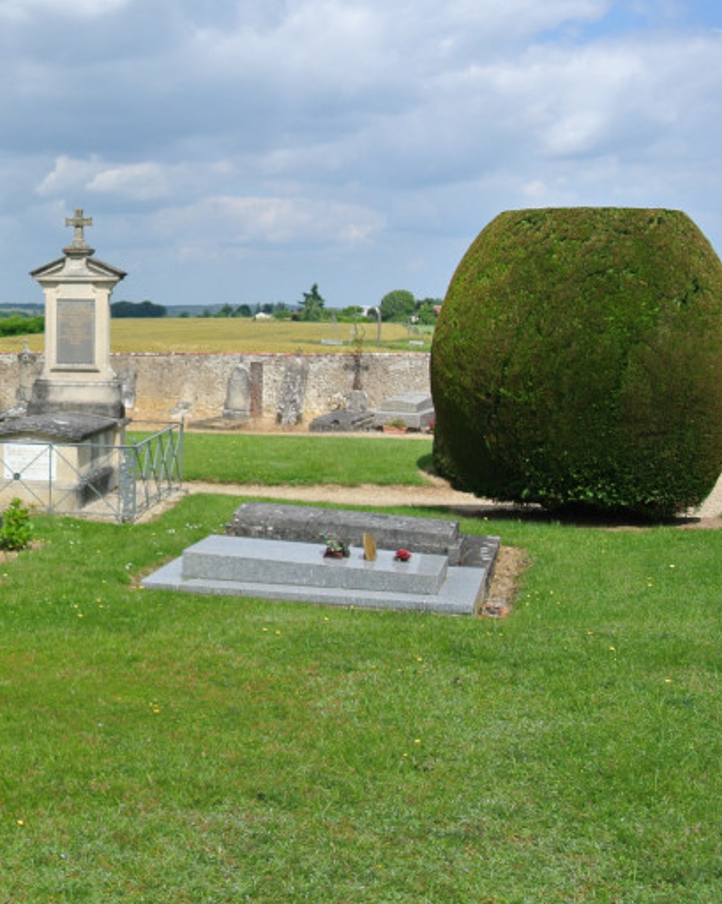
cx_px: -64
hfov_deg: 28.6
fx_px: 1283
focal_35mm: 48
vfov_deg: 38.8
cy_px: 464
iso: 100
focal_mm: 10
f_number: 5
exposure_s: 1/800
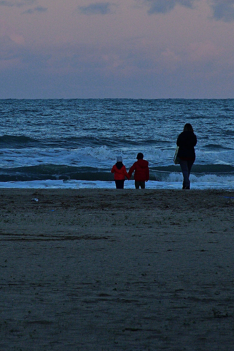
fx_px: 4368
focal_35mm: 448
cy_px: 124
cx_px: 85
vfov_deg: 4.6
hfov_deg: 3.1
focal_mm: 140
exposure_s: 1/320
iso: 400
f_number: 9
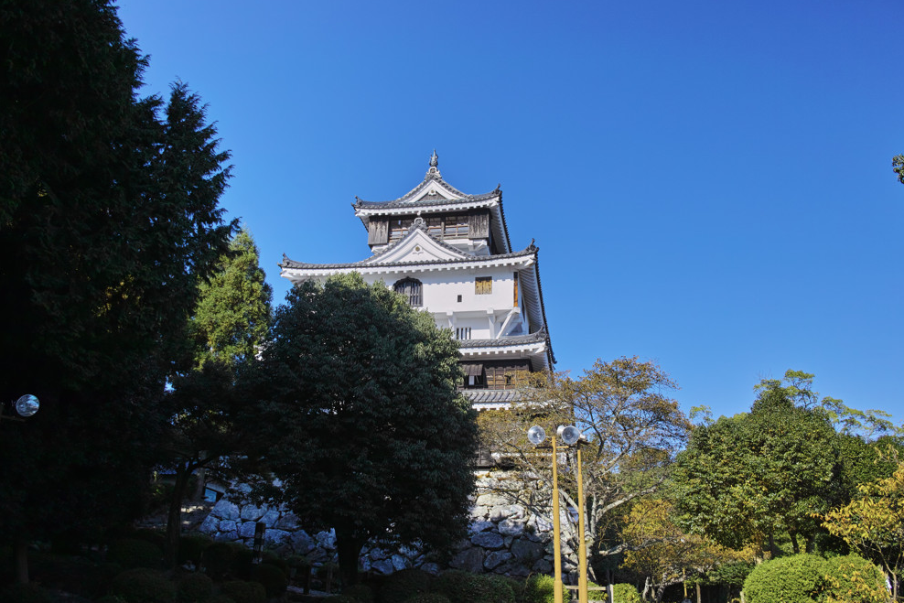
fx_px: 728
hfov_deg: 63.6
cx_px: 468
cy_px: 301
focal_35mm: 29
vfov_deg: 45.0
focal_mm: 19
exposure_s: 1/640
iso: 100
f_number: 4
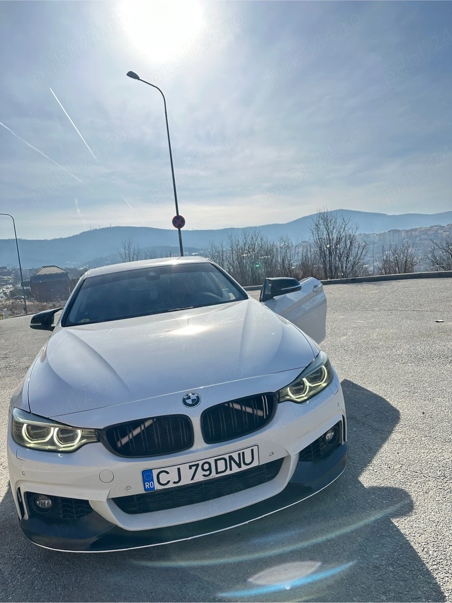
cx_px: 226
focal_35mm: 24
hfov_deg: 56.8
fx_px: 418
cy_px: 302
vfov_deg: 71.6
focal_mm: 6.86
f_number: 1.78
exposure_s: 1/4762
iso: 80
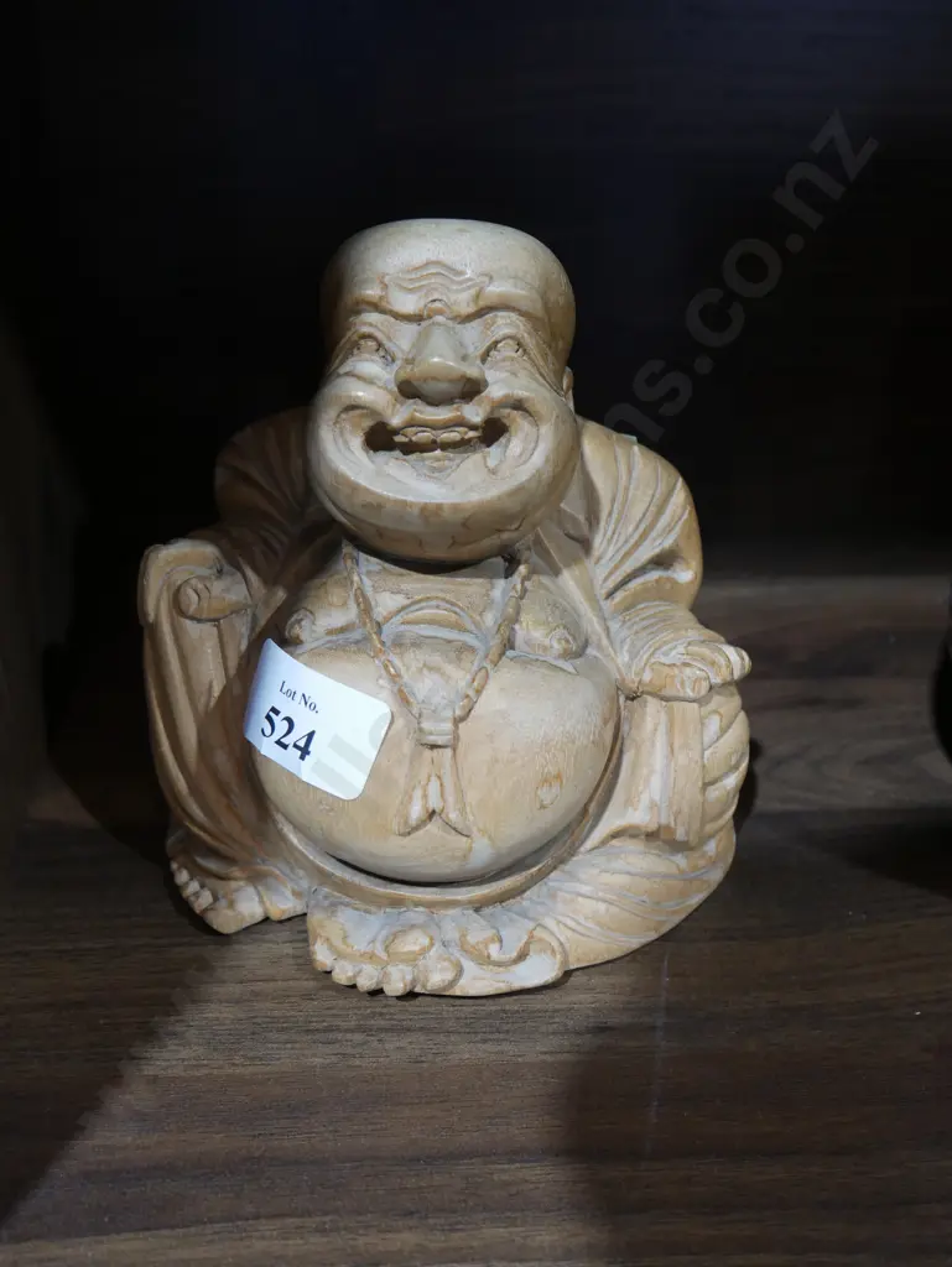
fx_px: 1246
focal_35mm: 34
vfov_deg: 53.9
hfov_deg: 41.8
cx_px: 476
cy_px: 634
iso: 640
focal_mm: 17
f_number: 4
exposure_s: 1/60
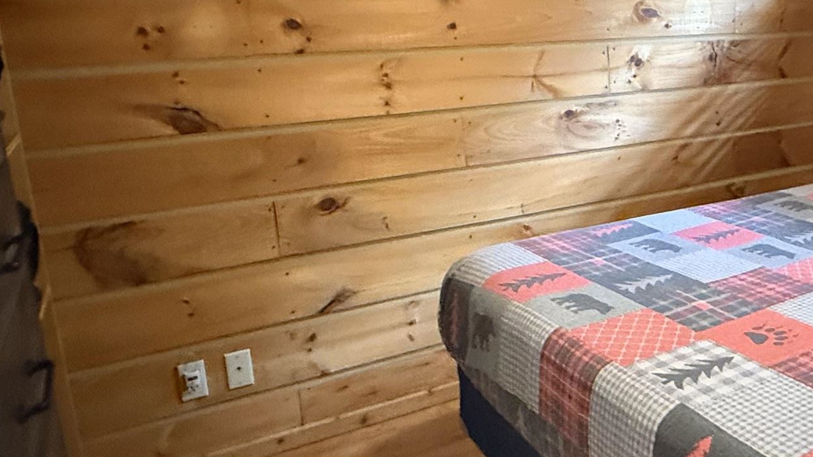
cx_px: 662
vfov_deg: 31.8
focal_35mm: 37
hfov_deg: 50.4
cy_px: 168
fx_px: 798
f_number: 2.2
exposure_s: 1/60
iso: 1250
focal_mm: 2.22
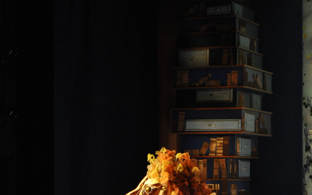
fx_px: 1078
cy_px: 216
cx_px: 156
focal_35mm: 127
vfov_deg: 10.2
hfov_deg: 16.5
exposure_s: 1/30
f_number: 5.6
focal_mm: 55
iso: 1600
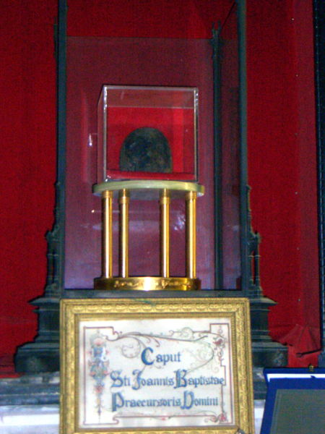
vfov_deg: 22.3
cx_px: 162
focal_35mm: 88
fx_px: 1102
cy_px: 217
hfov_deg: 16.8
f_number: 4.4
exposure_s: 1/60
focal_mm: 14.6
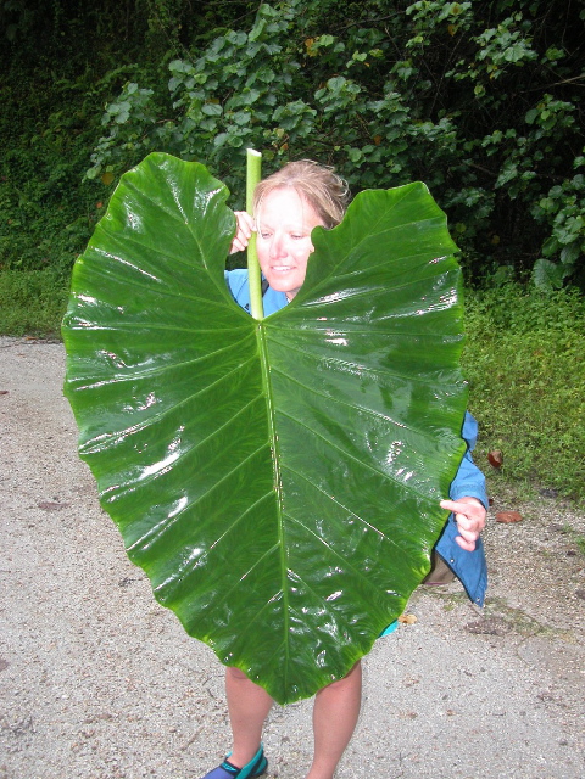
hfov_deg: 40.7
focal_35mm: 35
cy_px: 390
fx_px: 789
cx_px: 292
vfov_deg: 52.6
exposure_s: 1/60
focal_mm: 8.9
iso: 200
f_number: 2.8
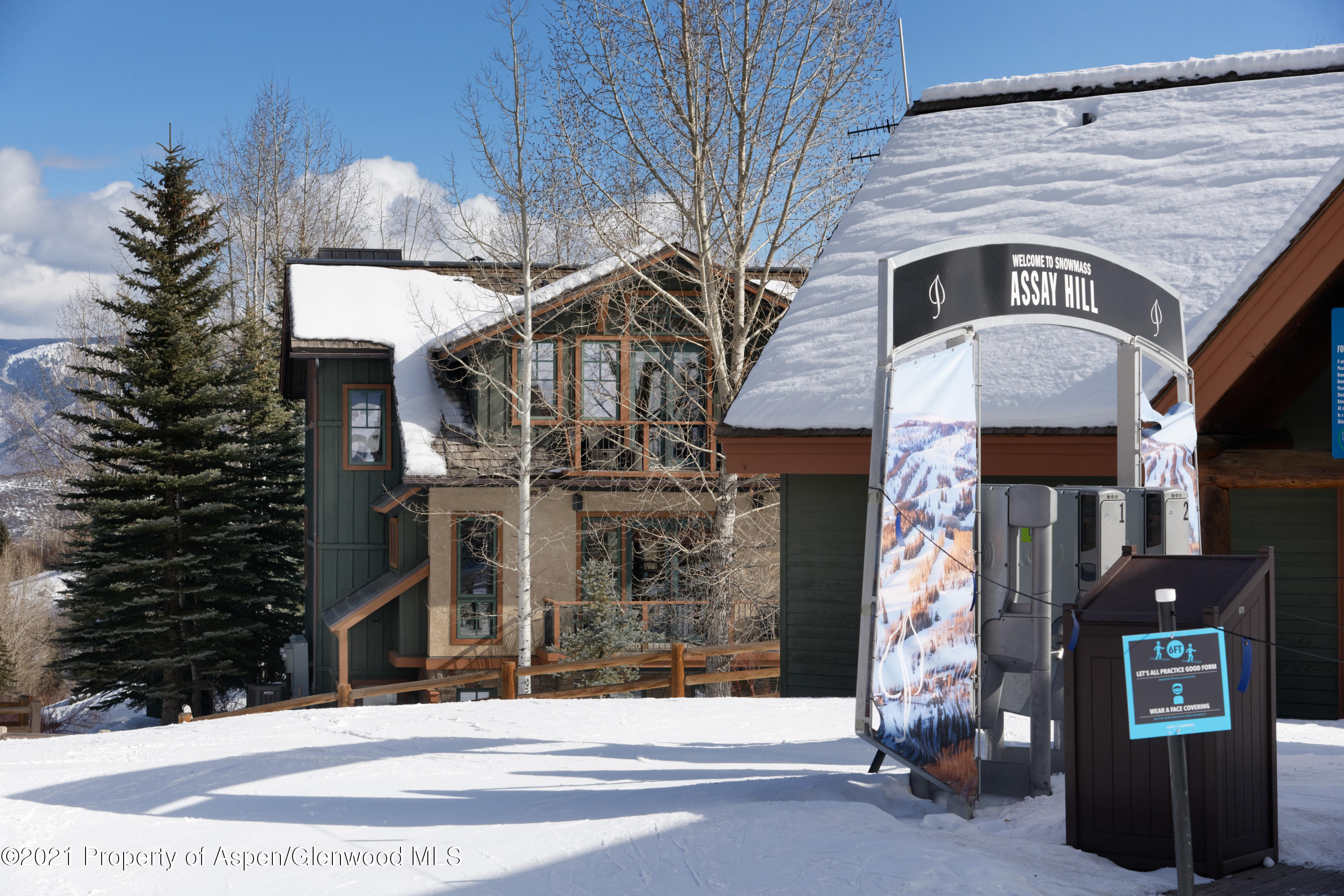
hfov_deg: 30.5
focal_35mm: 66
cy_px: 448
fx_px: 2465
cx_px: 672
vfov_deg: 20.6
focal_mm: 66
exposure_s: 1/320
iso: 100
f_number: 8
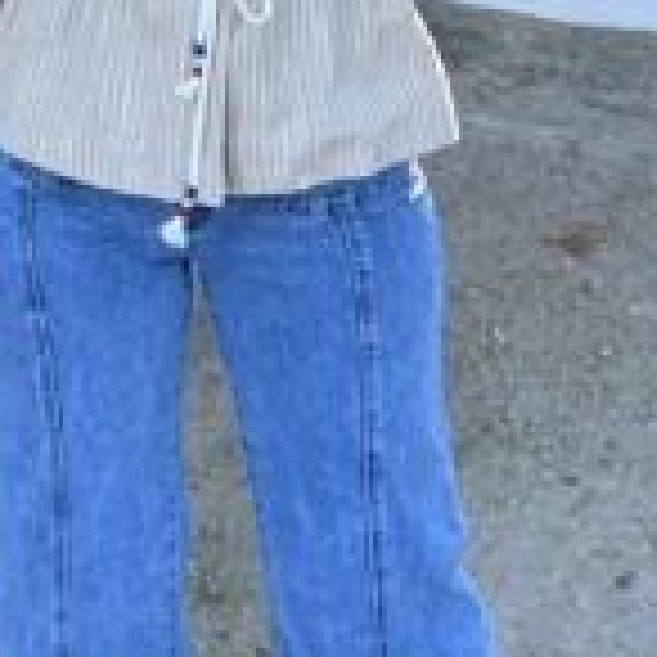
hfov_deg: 29.3
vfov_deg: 26.5
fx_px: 1245
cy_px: -112
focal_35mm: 58
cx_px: 202
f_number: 1.78
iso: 80
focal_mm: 6.76
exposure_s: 1/660
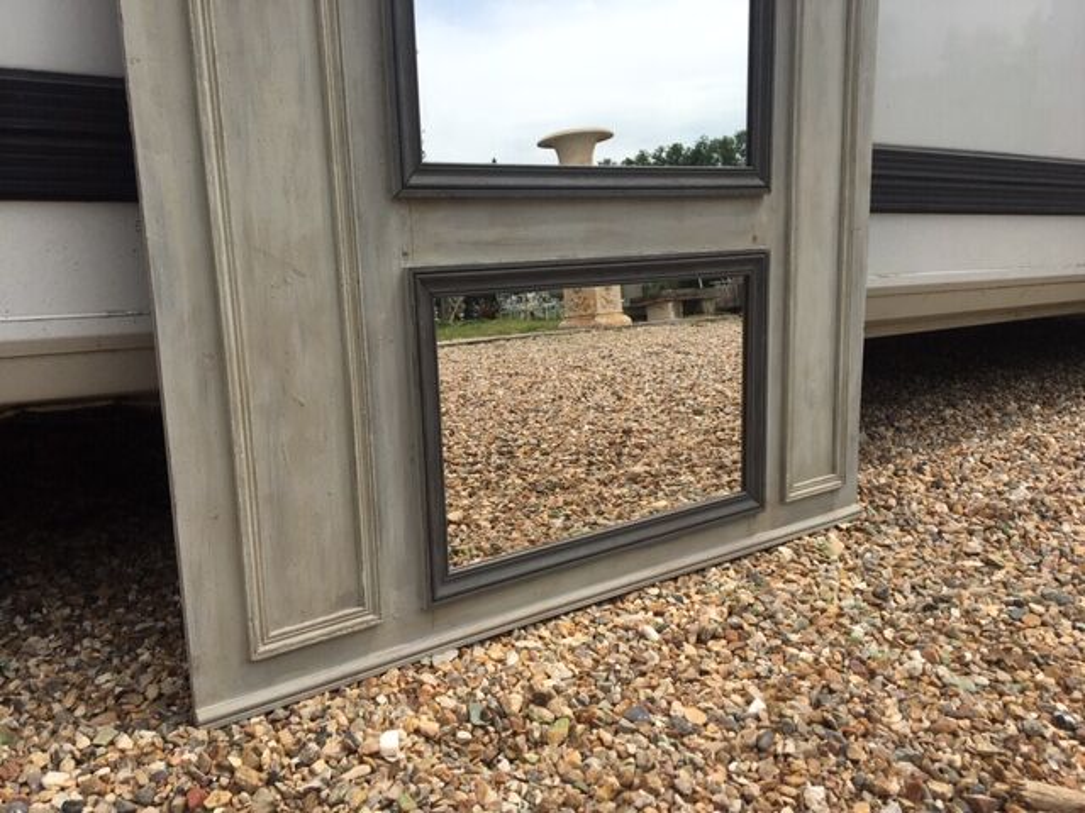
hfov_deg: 61.7
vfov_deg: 48.2
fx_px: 909
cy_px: 406
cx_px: 542
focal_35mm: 29
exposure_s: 1/1832
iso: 25
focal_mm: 4.15
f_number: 2.2
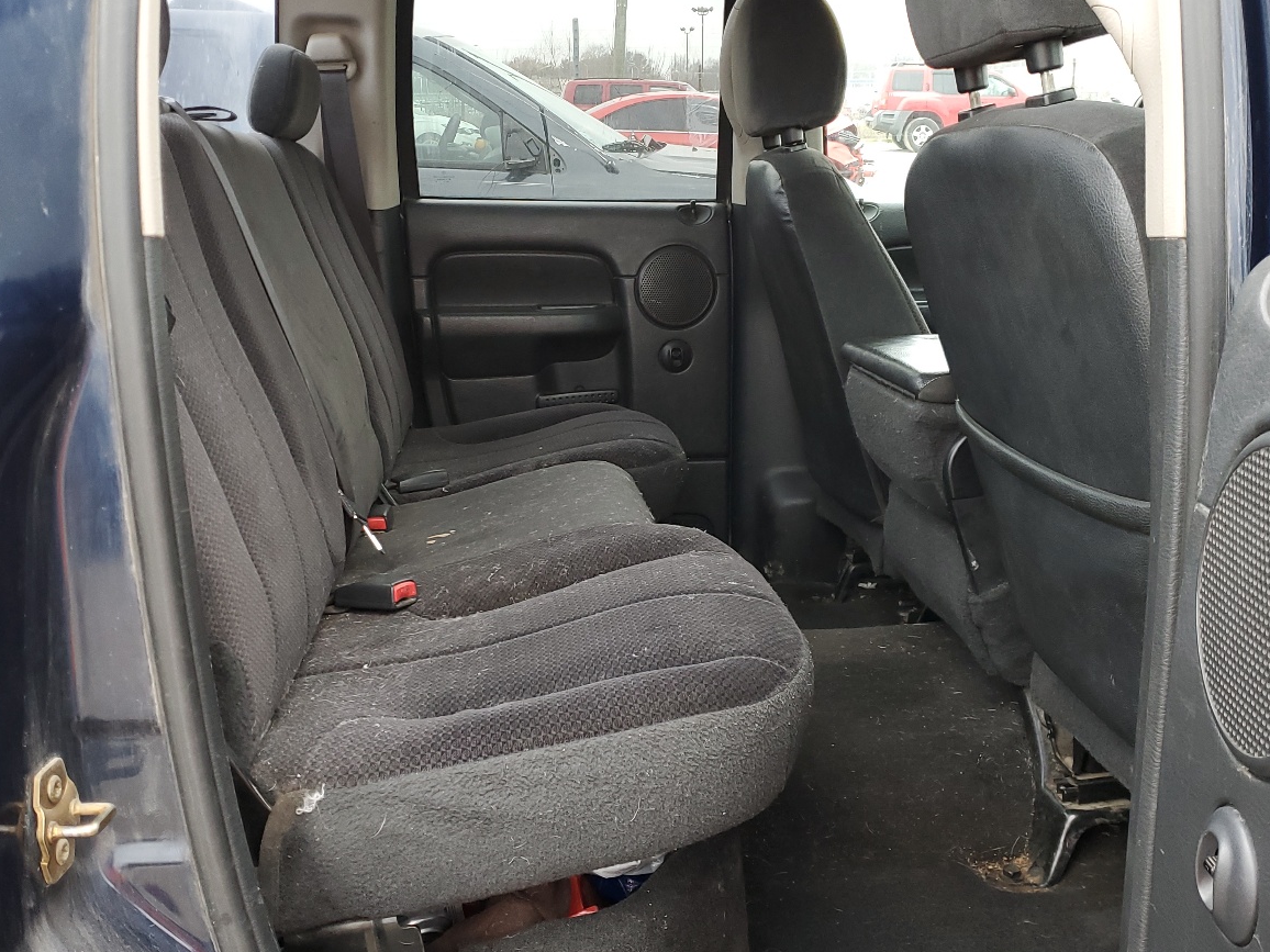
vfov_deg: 39.7
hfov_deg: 51.3
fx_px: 1321
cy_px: 479
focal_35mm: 36
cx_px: 604
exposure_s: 1/120
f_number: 1.5
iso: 72
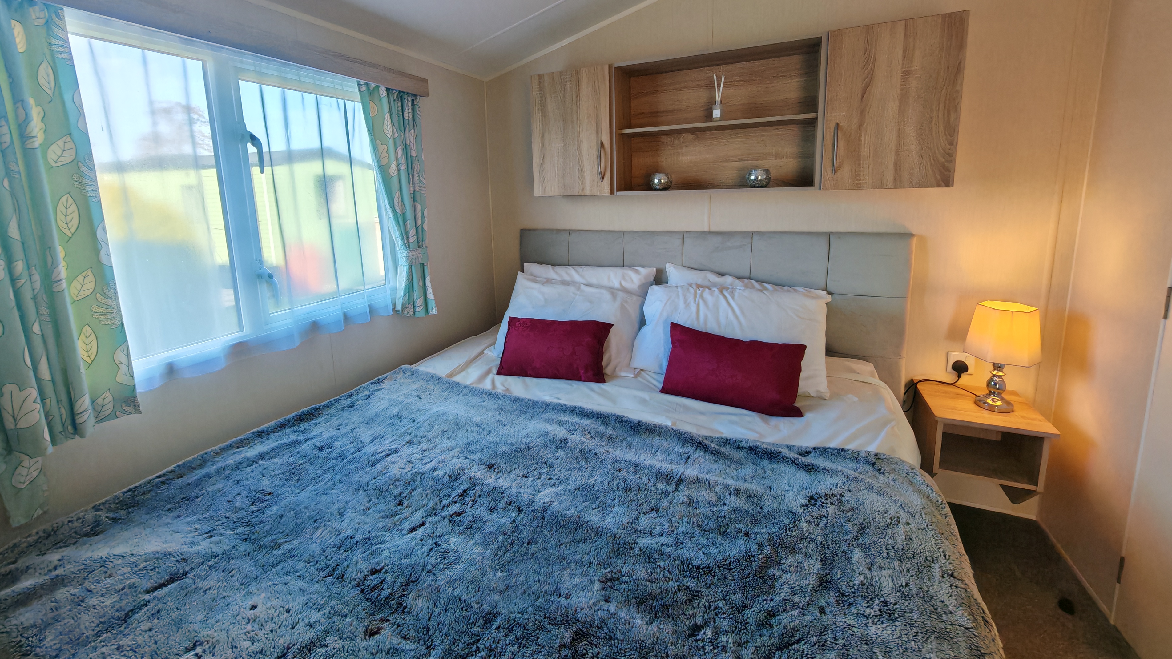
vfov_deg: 69.7
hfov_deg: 103.0
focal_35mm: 15
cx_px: 574
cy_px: 261
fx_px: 466
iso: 50
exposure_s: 1/50
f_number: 2
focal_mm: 1.82
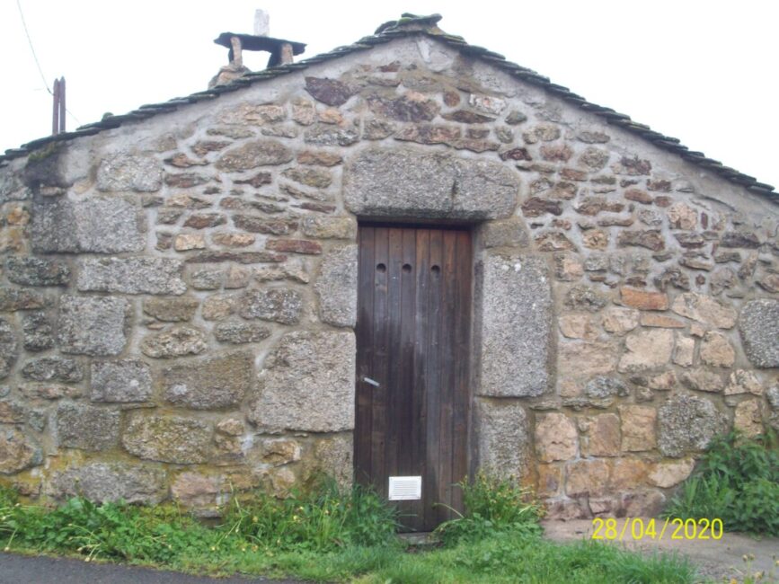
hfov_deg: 35.5
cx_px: 390
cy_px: 292
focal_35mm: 54
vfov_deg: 27.0
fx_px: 1215
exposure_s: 1/66.3
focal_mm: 9
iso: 80
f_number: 3.4
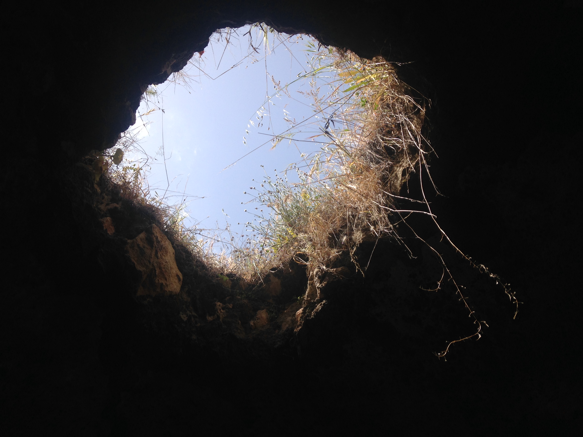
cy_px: 218
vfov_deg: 42.9
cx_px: 292
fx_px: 556
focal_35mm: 33
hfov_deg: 55.4
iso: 50
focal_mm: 4.12
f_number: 2.4
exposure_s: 1/1550
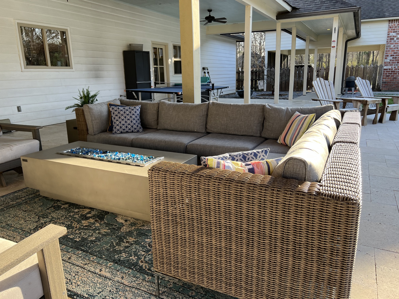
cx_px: 200
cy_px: 150
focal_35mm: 26
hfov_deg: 67.3
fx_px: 300
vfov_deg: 53.1
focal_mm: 5.7
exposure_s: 1/334
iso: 50
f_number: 1.5
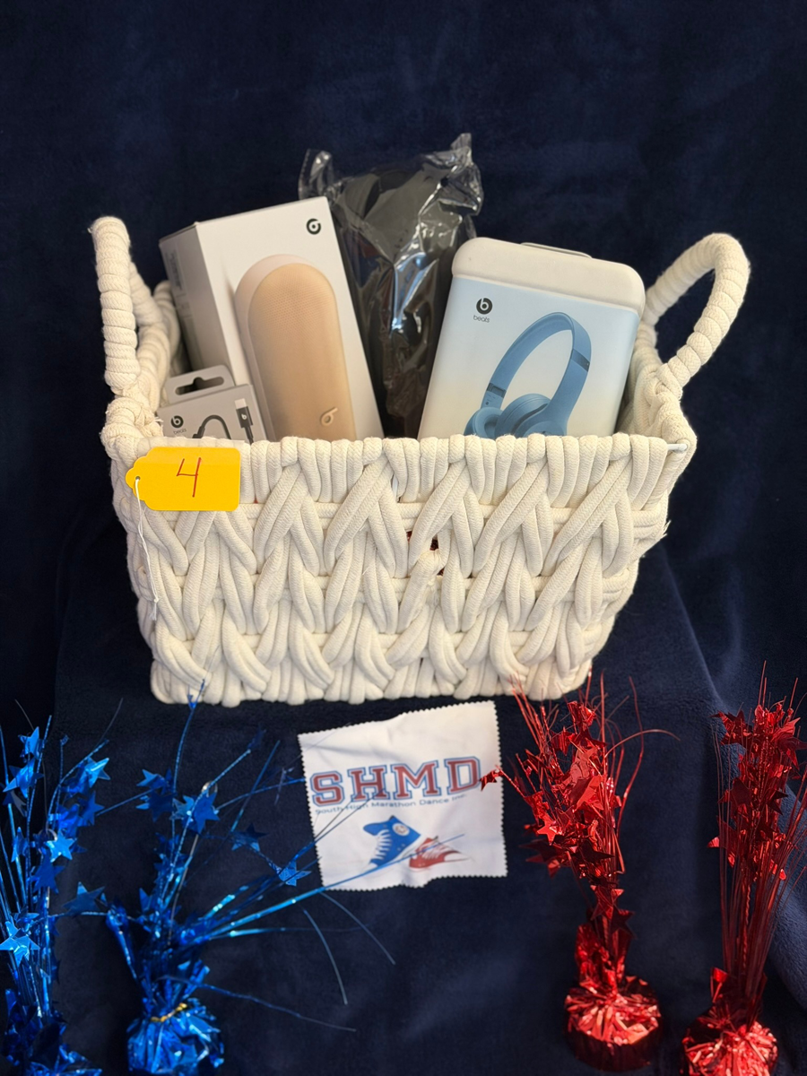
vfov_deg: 39.7
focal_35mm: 48
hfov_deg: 30.3
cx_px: 404
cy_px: 538
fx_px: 1492
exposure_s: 1/60
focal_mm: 6.76
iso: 250
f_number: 1.78
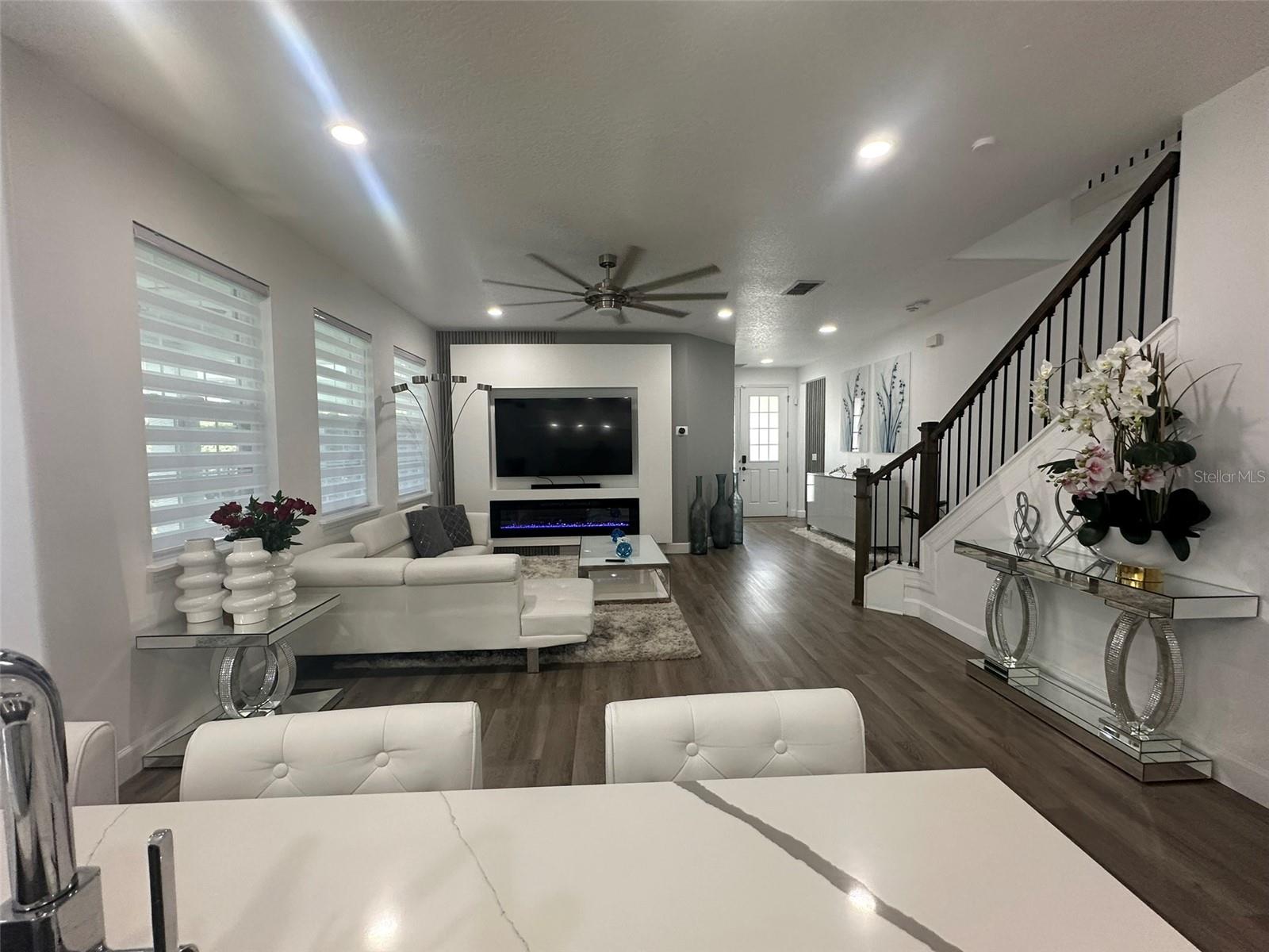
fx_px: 513
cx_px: 634
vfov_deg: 85.7
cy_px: 476
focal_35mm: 14
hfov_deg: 102.1
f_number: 2.2
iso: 200
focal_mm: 2.22
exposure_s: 1/120
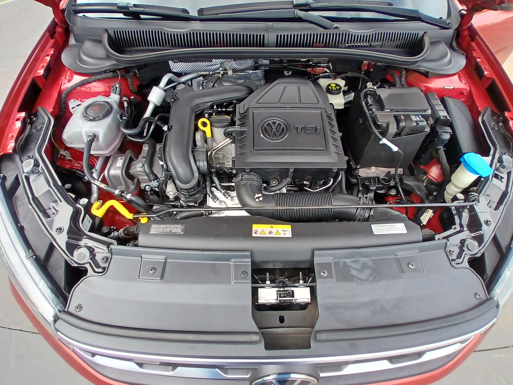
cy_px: 192
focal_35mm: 17
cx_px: 256
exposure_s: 1/174
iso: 50
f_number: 2.2
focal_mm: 1.4
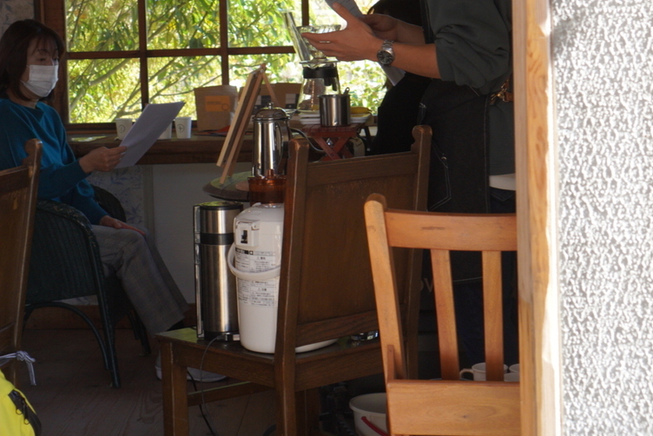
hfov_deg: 24.1
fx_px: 1521
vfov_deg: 16.2
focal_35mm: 84
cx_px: 231
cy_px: 90
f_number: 5
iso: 640
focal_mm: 35
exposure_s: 1/250
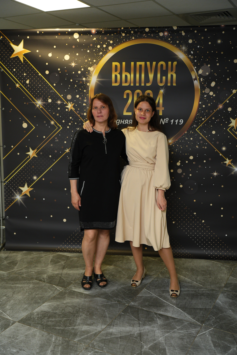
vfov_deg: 51.9
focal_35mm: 37
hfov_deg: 35.9
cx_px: 118
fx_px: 365
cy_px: 178
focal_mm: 37
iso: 800
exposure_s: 1/160
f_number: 2.8
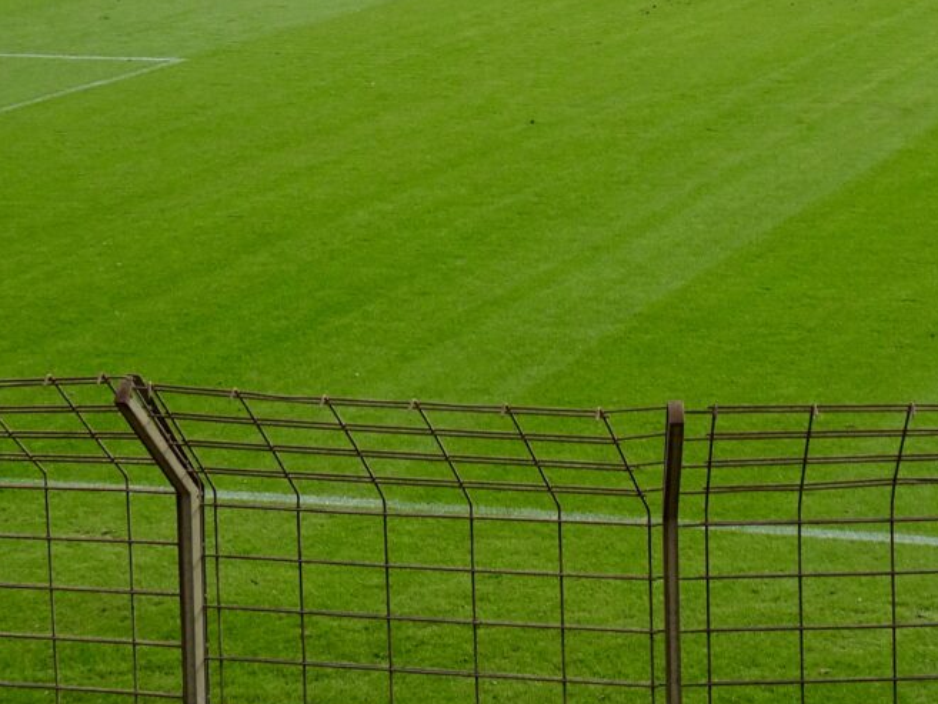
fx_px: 3035
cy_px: -91
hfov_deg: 17.5
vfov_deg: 13.0
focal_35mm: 112
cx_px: 695
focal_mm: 7.87
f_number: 4.5
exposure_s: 1/160
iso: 80
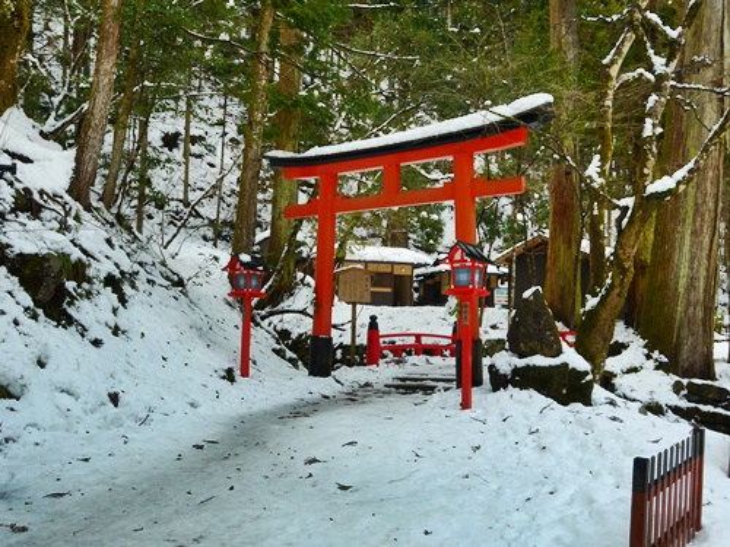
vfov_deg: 39.7
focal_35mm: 36
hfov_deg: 51.4
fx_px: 759
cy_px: 274
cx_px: 365
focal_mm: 18
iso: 200
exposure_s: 1/100
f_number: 5.6
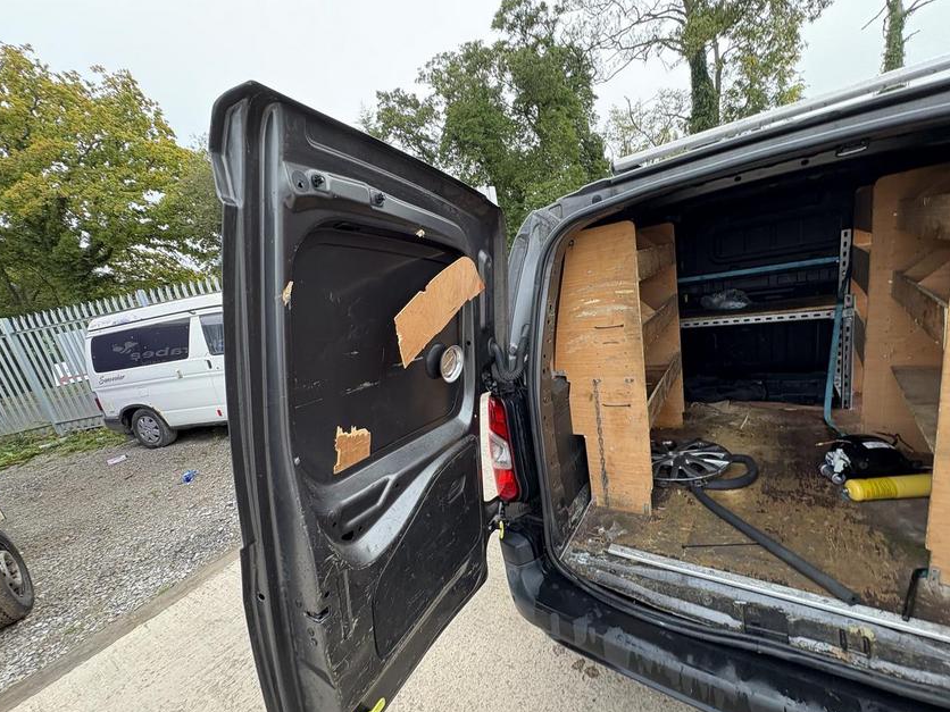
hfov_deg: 98.2
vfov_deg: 81.6
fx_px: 412
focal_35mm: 15
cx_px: 478
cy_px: 379
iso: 64
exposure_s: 1/99
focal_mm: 2.22
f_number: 2.2
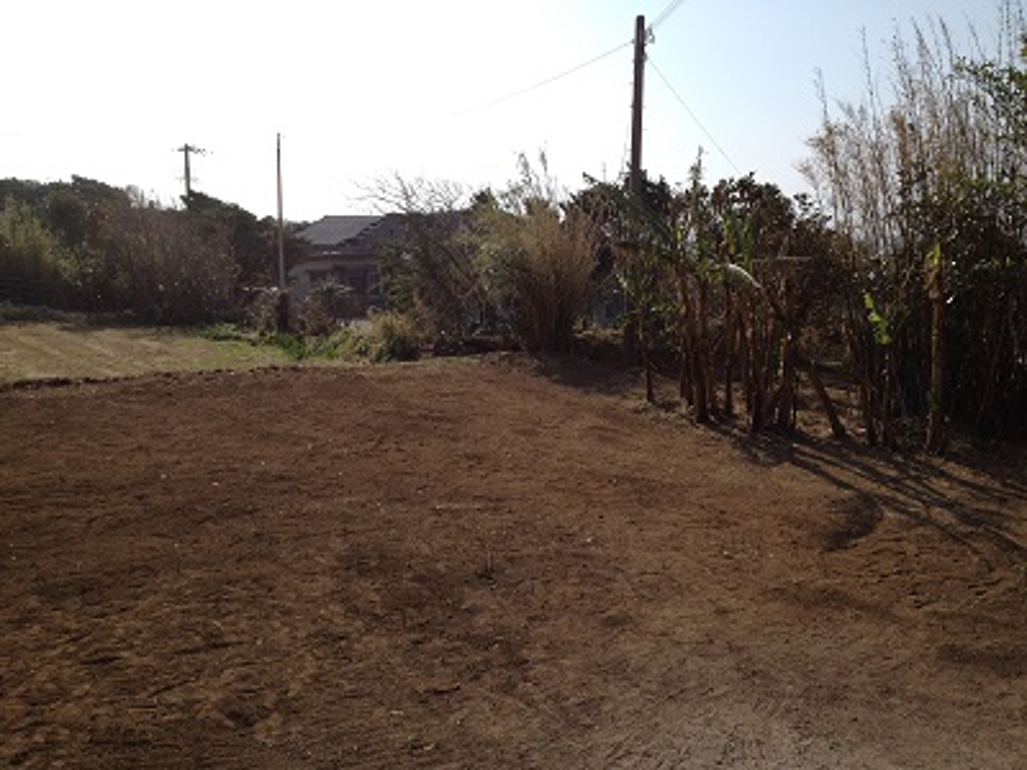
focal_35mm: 35
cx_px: 514
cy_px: 385
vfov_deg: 40.7
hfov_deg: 52.6
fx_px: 1038
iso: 50
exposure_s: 1/2404
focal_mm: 4.28
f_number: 2.4
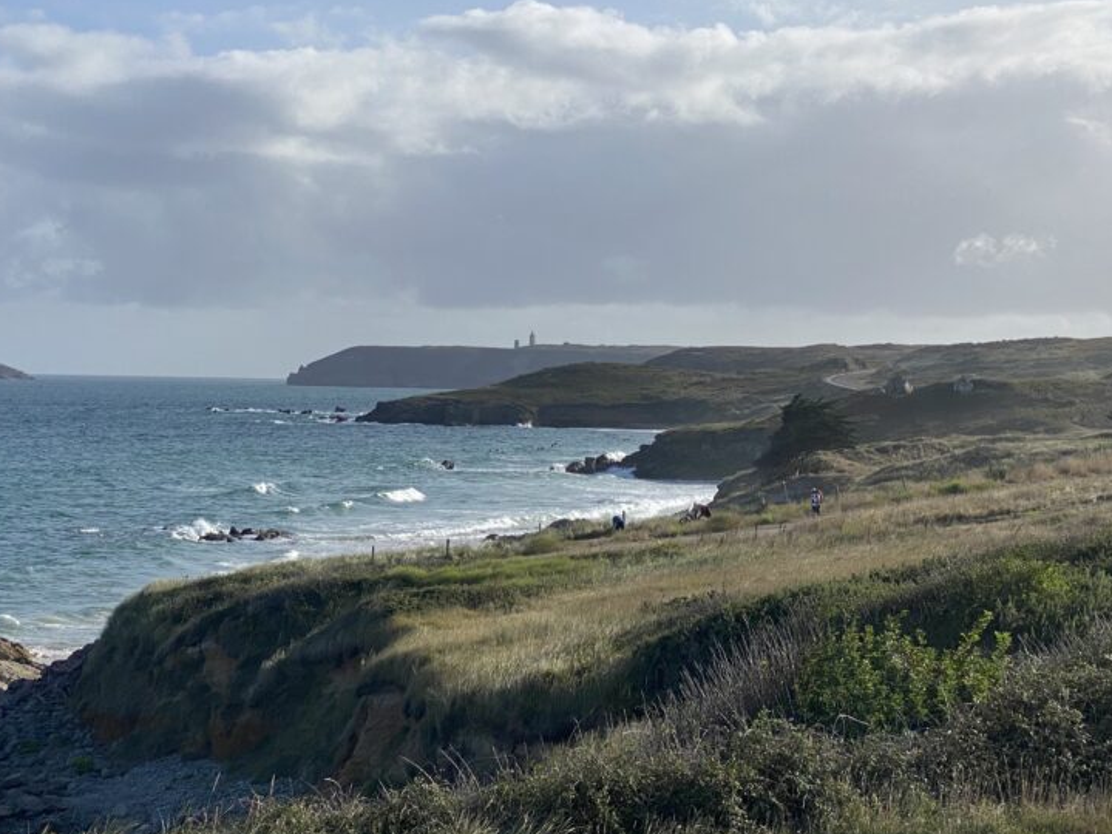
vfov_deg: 19.9
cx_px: 477
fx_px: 2377
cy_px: 337
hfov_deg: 26.3
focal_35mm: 74
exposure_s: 1/2817
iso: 20
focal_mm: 6
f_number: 2
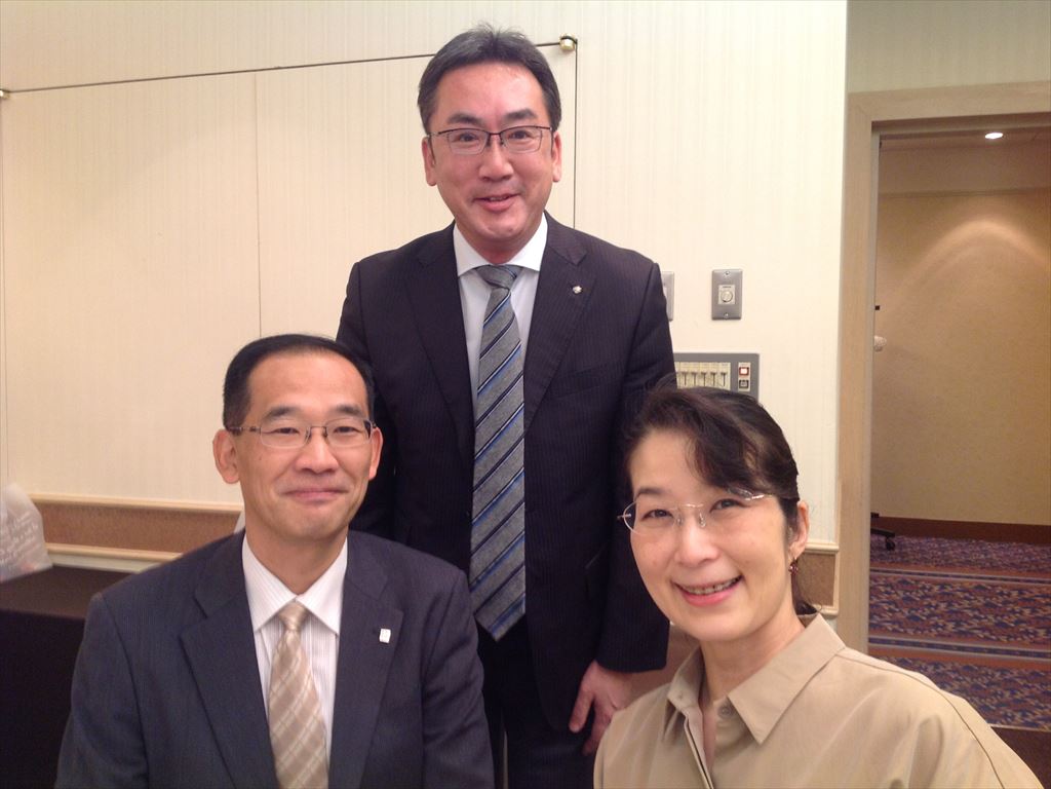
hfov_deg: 52.6
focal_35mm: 35
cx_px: 526
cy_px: 394
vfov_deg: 40.7
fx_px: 1063
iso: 80
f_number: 2.4
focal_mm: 4.28
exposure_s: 1/15
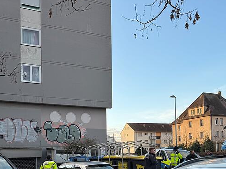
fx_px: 268
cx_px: 95
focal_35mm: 41
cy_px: 140
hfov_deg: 45.6
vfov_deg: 33.9
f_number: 1.78
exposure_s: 1/772
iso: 80
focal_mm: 6.76
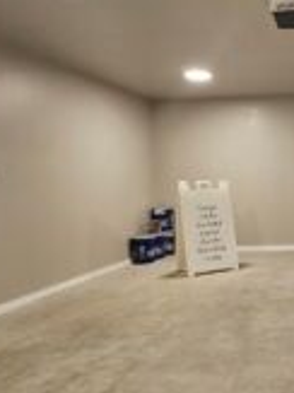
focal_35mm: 32
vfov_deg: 56.7
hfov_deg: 36.3
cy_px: 217
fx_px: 363
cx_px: 335
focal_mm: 2.2
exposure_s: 1/60
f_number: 2.2
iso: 250
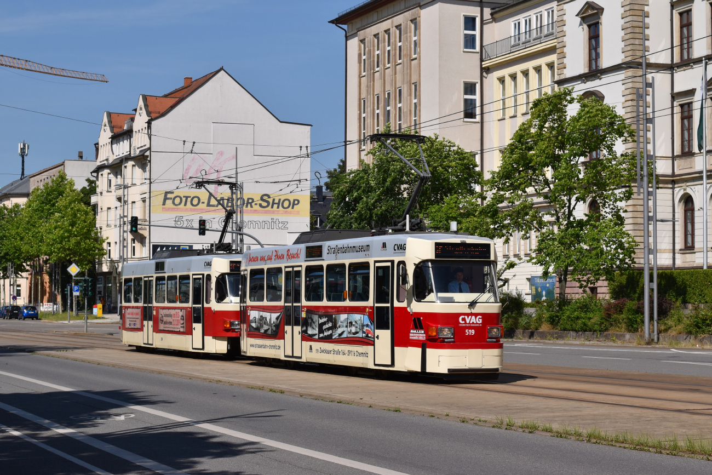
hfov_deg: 27.0
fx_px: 1483
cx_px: 356
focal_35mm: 75
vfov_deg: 18.2
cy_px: 238
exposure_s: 1/1000
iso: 160
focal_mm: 50
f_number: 8
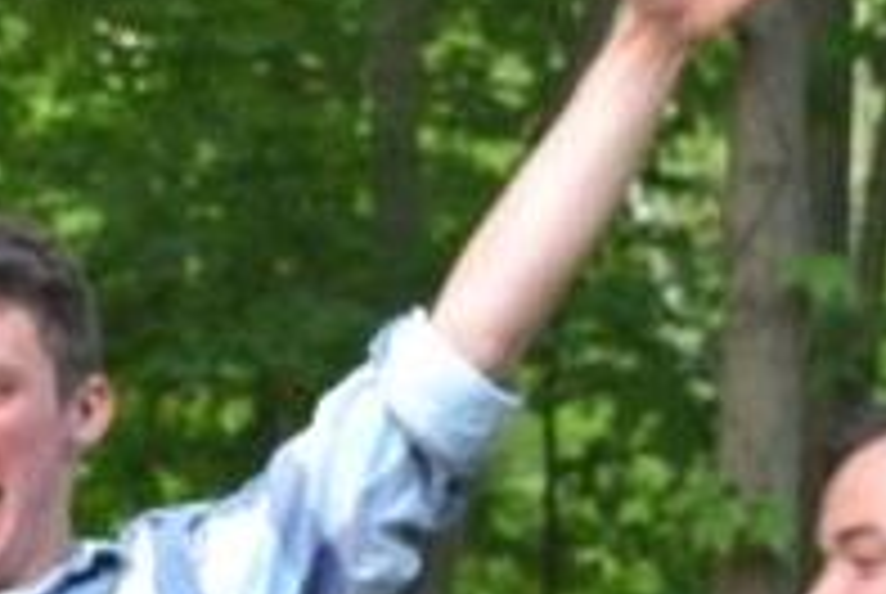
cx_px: -202
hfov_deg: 11.9
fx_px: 4165
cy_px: 794
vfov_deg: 8.0
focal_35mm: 169
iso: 1400
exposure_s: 1/30
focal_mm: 32
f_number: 4.8
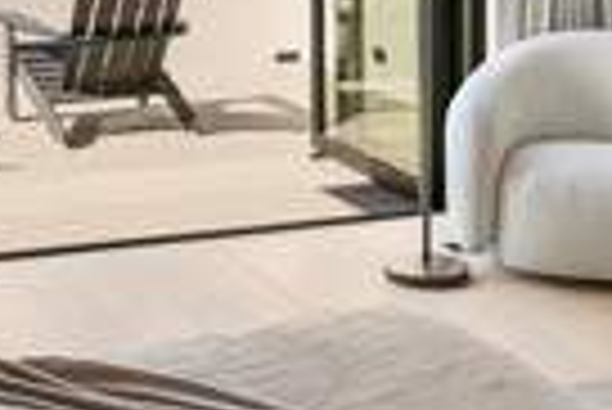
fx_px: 1600
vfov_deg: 13.8
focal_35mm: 94
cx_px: 324
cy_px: -189
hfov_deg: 21.7
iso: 100
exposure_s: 1/25
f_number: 8
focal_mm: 20
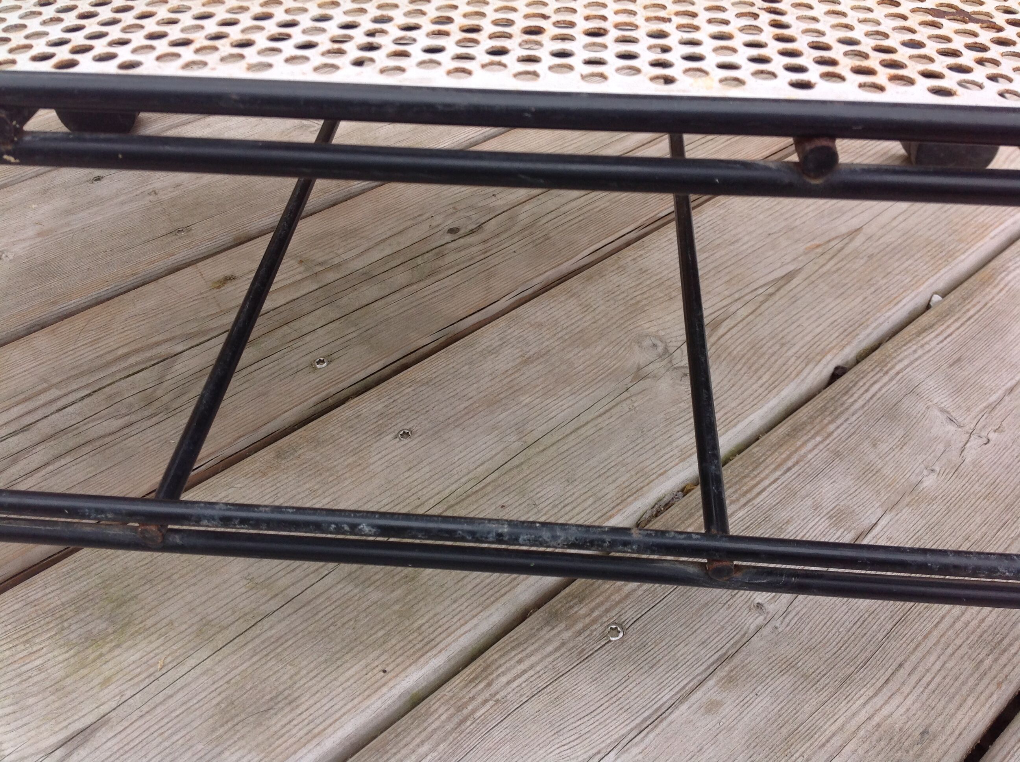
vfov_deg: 40.6
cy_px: 381
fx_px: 1030
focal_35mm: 35
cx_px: 510
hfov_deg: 52.7
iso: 50
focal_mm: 4.28
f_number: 2.4
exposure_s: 1/540
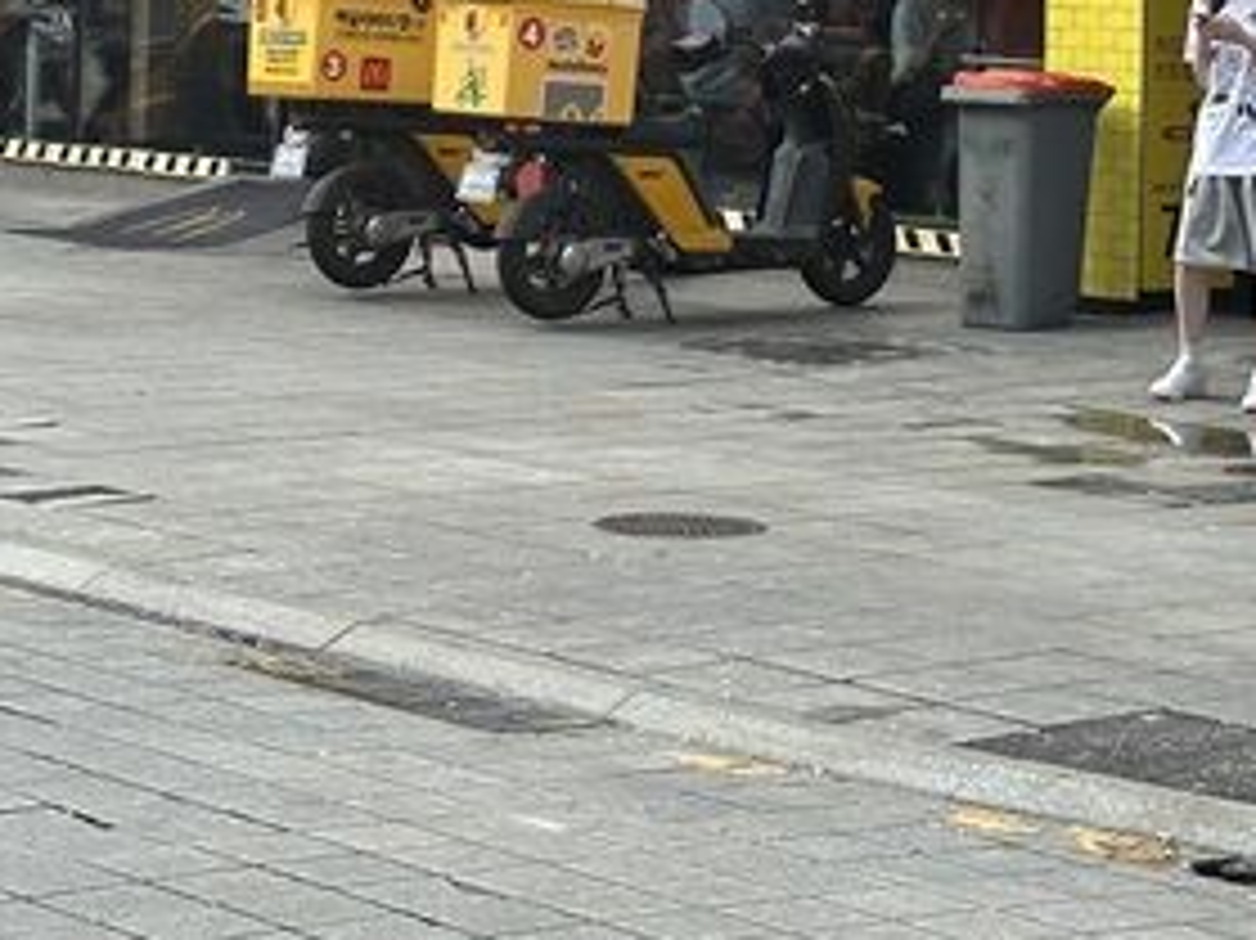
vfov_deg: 11.6
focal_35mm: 124
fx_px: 4497
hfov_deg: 15.9
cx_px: 824
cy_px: -261
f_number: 1.78
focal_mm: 6.86
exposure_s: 1/1145
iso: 64
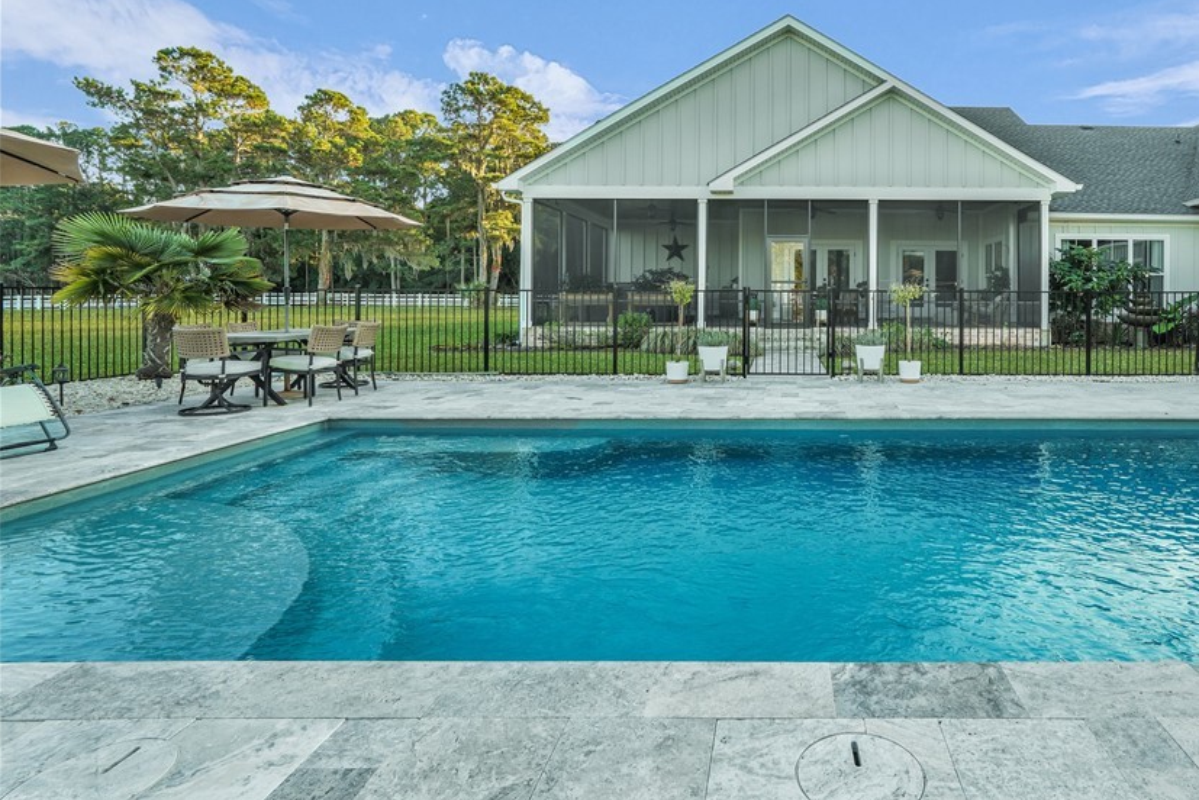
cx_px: 786
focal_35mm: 21
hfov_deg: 78.9
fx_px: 700
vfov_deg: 58.6
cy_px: 290
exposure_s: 1/60
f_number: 9
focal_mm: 16
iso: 320
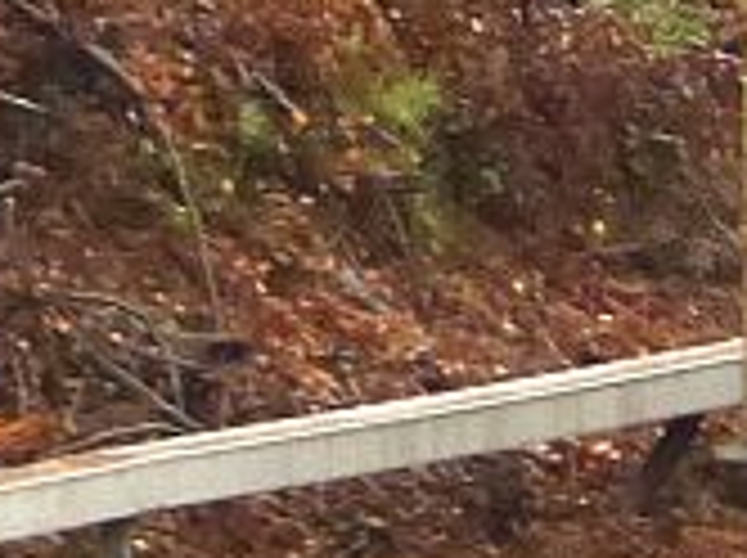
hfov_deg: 2.3
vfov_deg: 1.7
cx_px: 2560
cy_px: -166
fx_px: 18553
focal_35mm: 861
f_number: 2.8
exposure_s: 1/500
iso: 800
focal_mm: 21.4
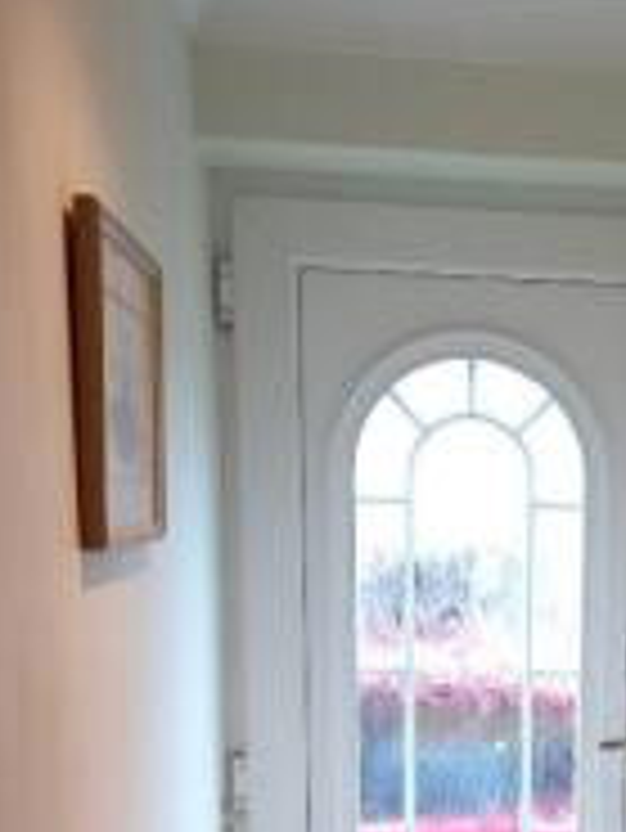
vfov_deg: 30.8
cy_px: 789
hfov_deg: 24.1
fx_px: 1421
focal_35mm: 59
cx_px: 576
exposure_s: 1/33.3
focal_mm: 4.6
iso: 200
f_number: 2
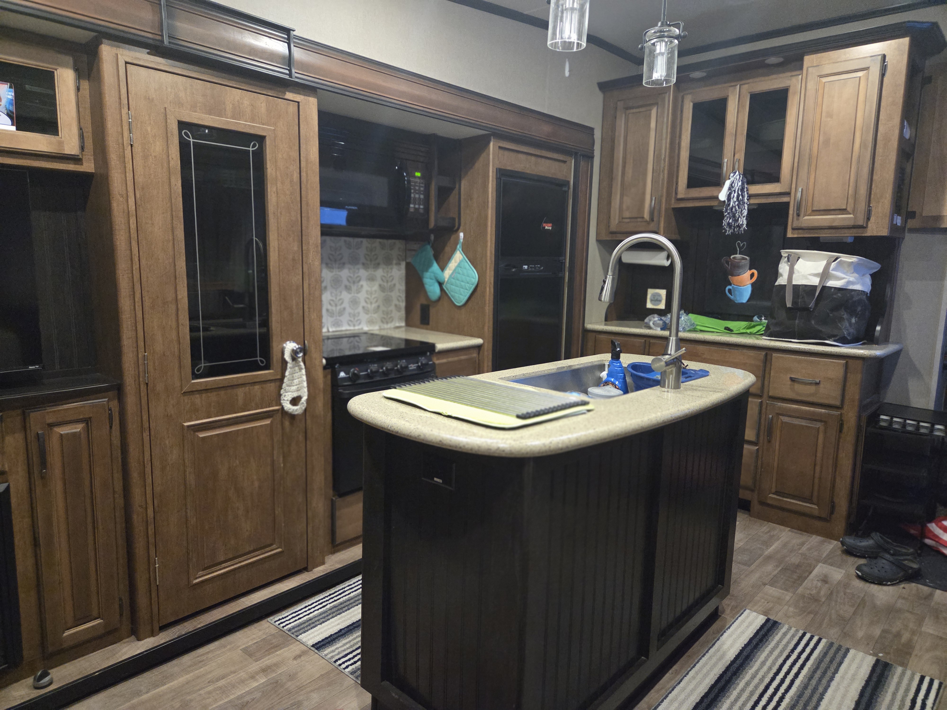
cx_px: 474
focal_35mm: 23
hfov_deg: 73.9
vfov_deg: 58.9
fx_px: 629
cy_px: 355
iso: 2500
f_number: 1.8
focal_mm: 5.4
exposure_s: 1/120
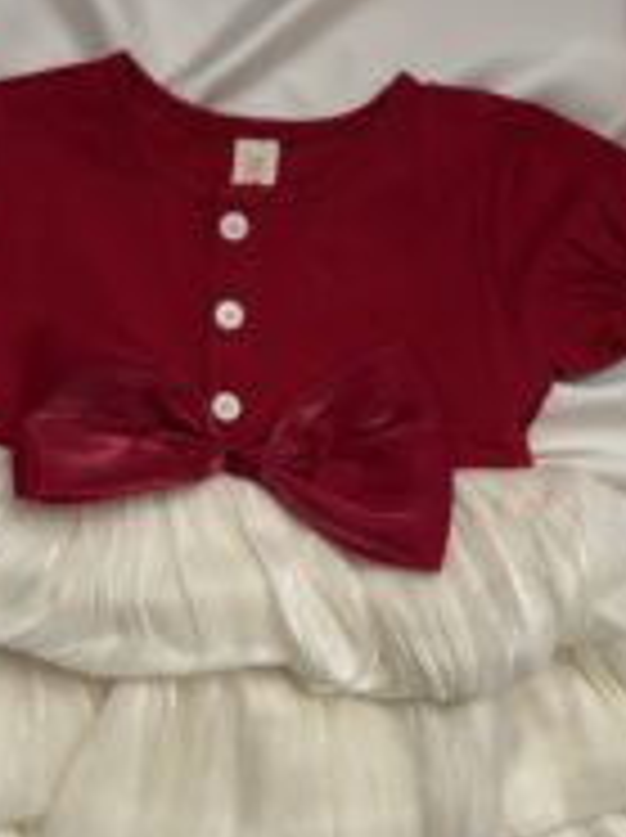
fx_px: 1353
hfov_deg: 26.0
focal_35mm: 56
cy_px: 490
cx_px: 252
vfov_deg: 34.3
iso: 50
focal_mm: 5.96
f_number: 1.6
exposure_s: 1/707
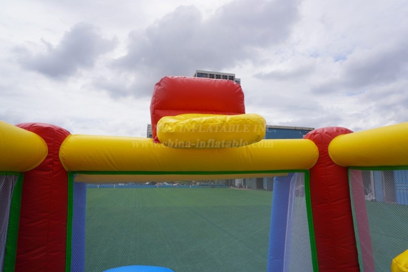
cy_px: 136
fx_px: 272
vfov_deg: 53.1
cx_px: 204
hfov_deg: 73.7
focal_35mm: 24
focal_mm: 16
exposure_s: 1/250
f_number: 10
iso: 100
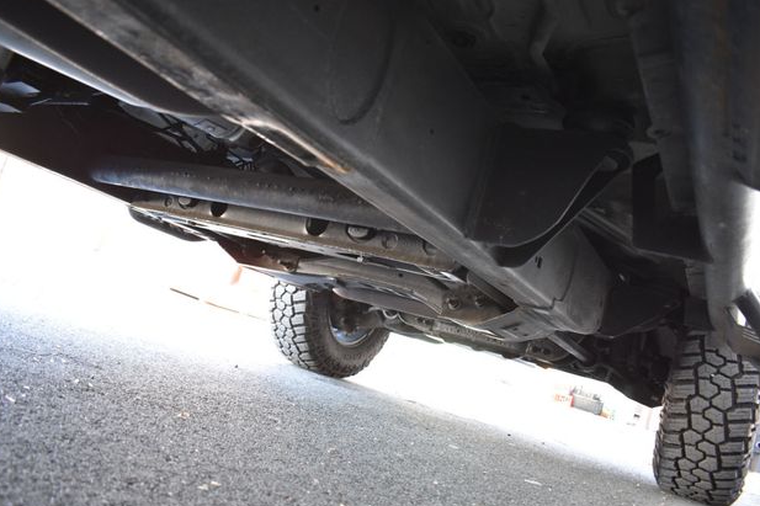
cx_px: 377
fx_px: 591
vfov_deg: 46.4
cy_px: 252
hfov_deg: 65.5
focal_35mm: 28
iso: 1100
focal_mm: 18
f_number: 3.5
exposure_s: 1/60
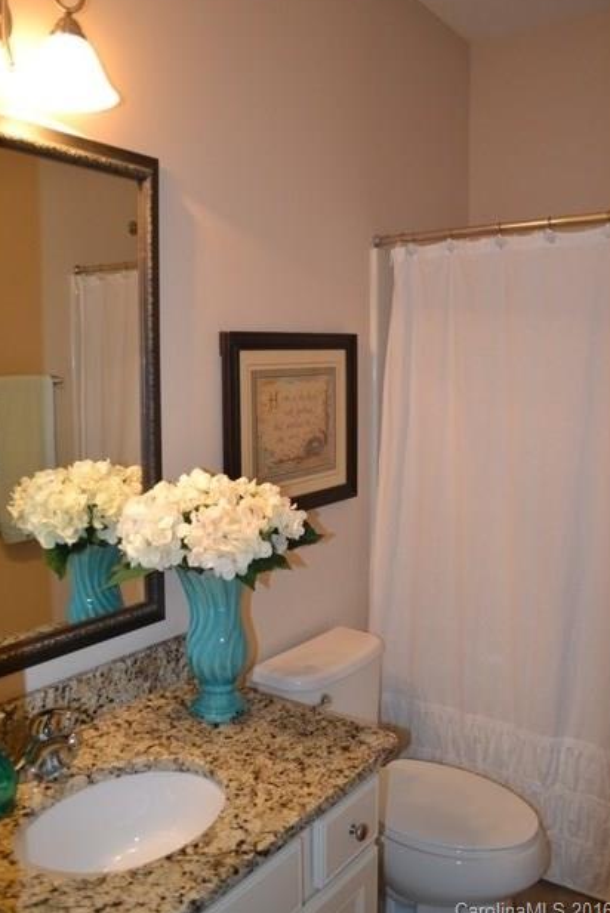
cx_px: 309
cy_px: 451
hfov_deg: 46.4
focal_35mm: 28
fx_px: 711
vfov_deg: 65.4
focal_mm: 18
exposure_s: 1/60
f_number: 3.5
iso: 800
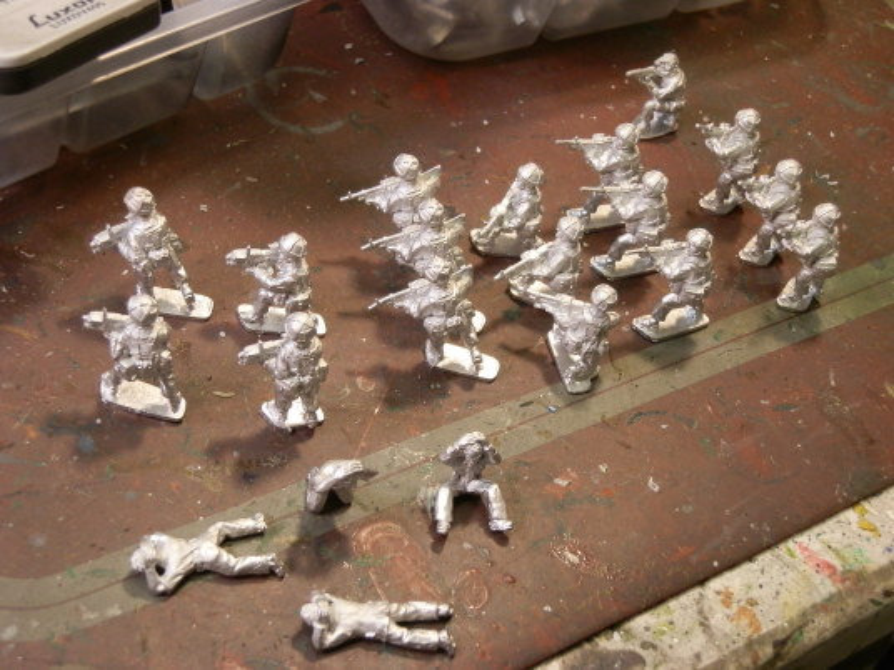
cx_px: 447
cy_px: 335
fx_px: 1575
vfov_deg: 24.0
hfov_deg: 31.7
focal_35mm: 61
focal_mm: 10.99
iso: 200
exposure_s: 1/15
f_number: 3.7
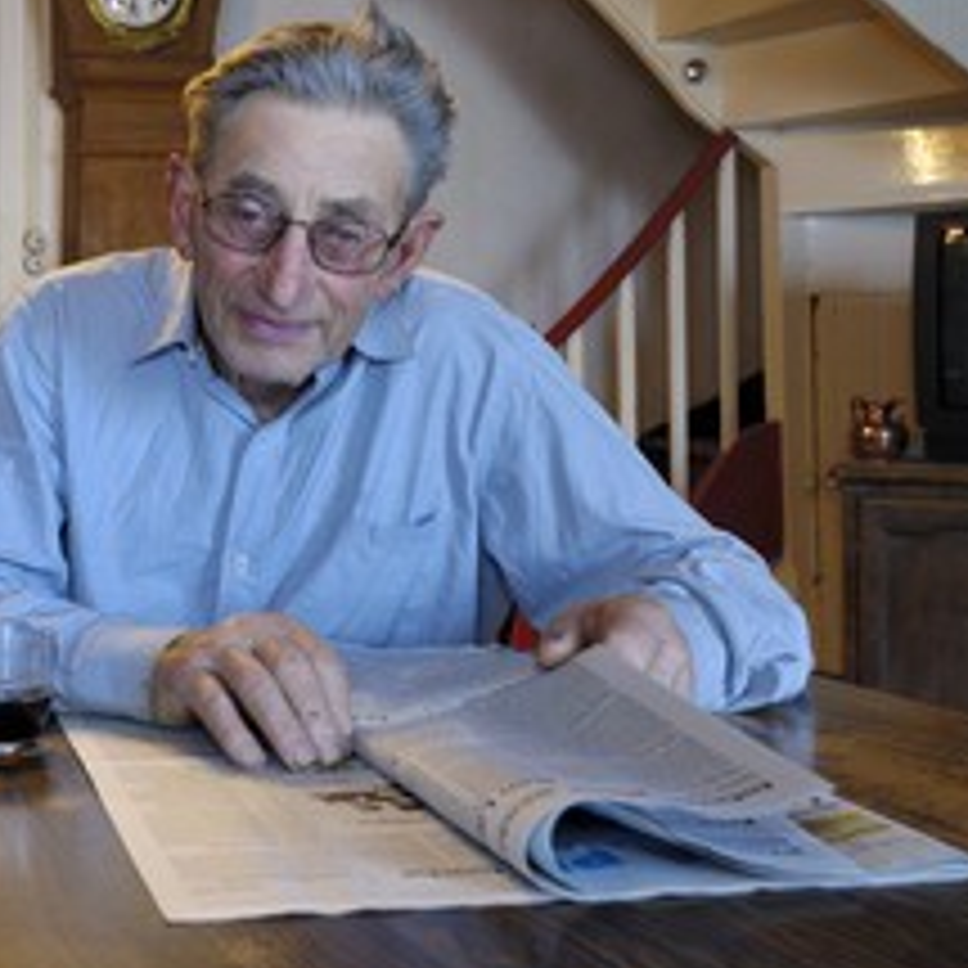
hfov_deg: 29.6
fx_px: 1740
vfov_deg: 31.0
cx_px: 74
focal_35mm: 55
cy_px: 369
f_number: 5.6
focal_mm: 22
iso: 100
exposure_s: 1/1.43
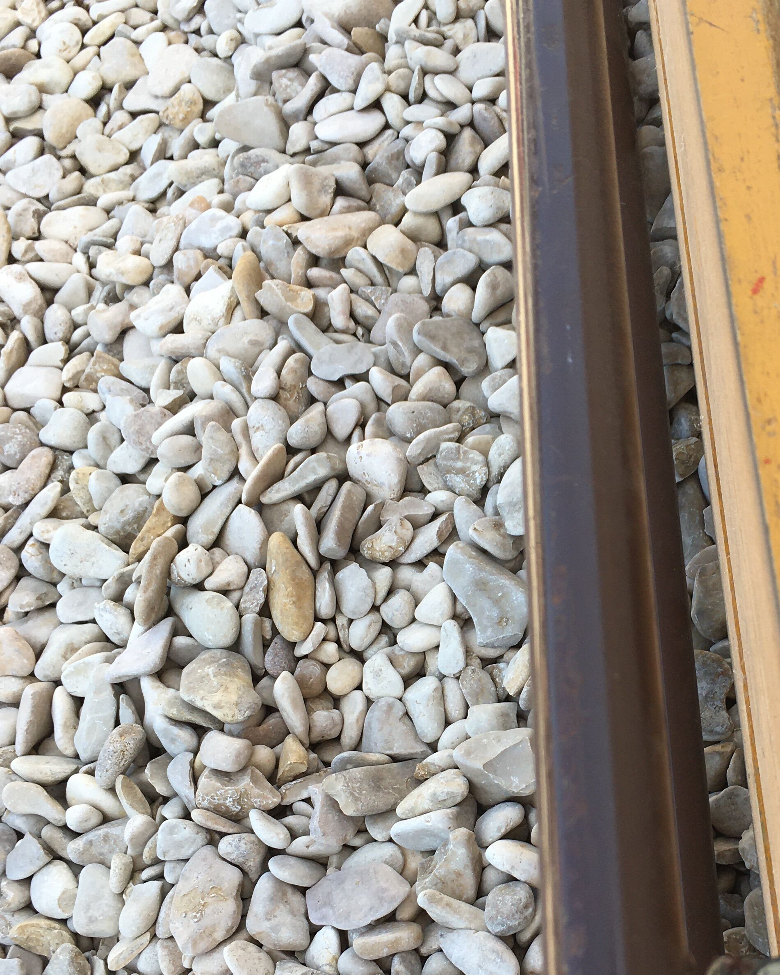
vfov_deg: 38.4
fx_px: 1385
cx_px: 601
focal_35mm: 48
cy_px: 640
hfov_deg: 30.8
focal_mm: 4.15
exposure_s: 1/384
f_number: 2.2
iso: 25
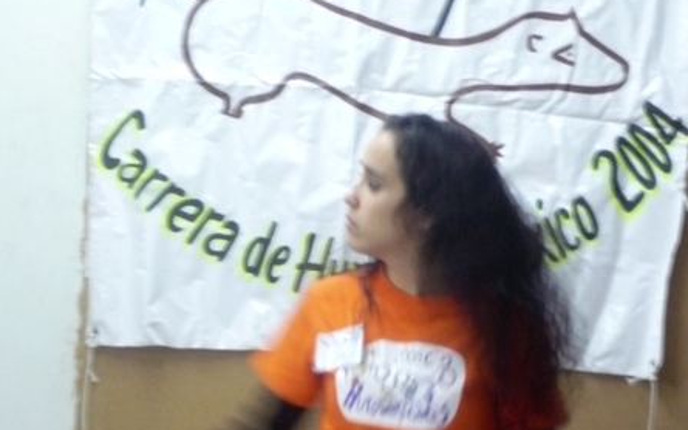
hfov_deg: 13.9
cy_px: 258
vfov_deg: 8.7
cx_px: 346
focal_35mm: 150
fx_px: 2812
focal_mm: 17.4
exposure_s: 1/8
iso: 400
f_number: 5
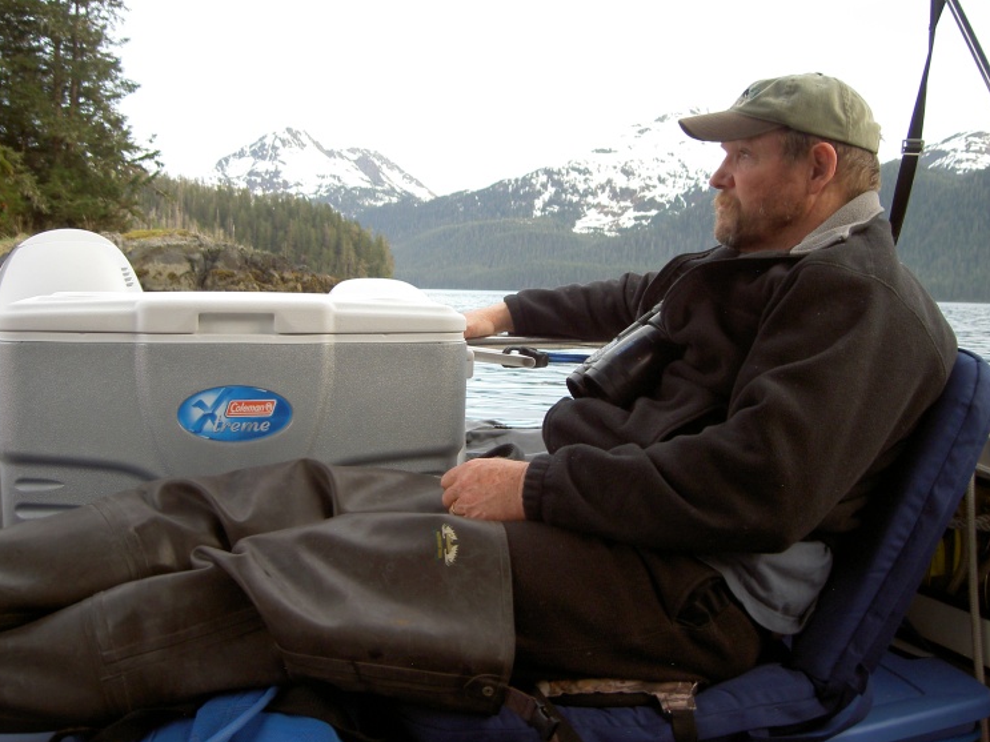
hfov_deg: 44.8
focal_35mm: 42
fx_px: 1201
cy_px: 350
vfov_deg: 34.3
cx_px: 505
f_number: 2.8
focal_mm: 8
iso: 100
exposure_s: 1/60
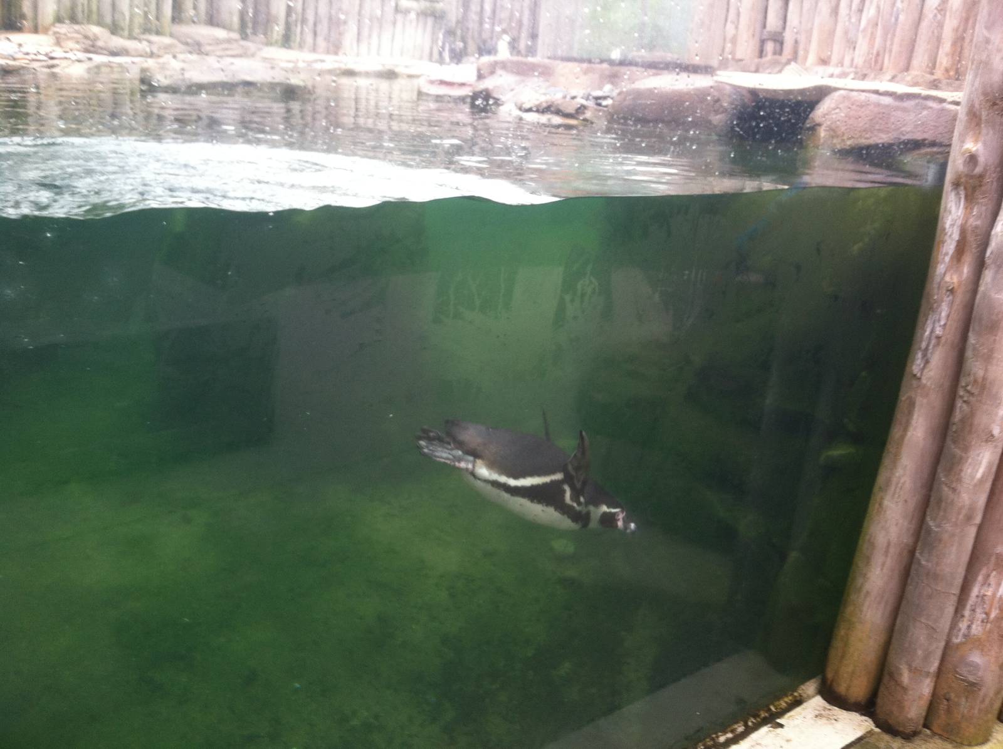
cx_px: 502
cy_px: 374
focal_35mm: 35
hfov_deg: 52.7
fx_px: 1013
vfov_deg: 40.6
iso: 80
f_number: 2.8
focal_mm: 3.85
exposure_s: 1/120
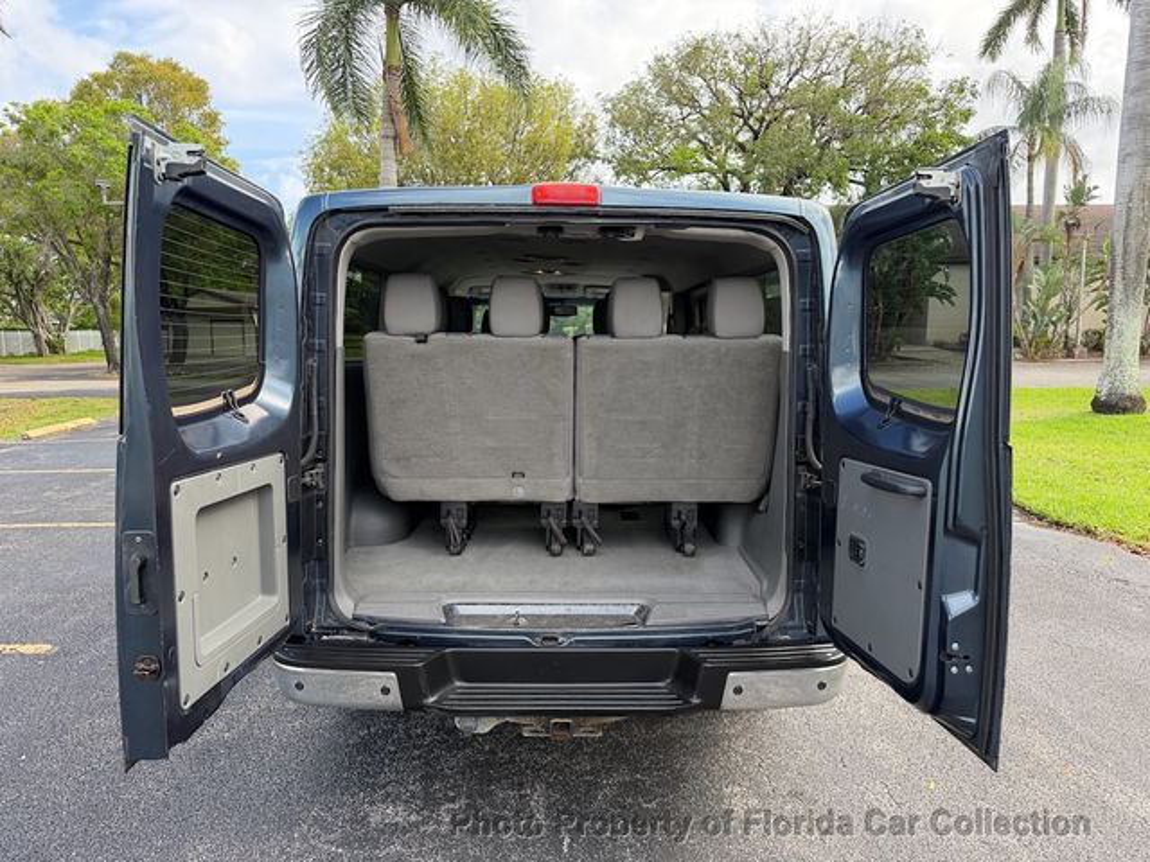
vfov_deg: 56.8
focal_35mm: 24
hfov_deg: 71.6
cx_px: 575
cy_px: 431
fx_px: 797
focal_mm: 6.76
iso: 100
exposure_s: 1/722
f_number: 1.78
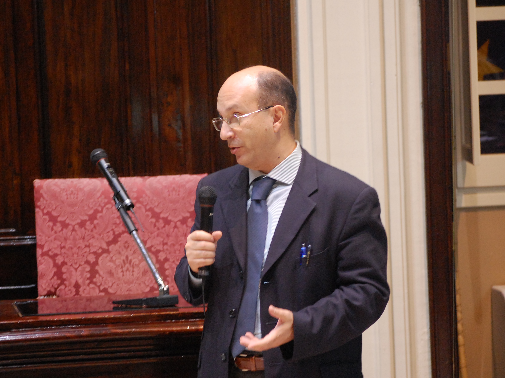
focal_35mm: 154
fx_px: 2246
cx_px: 263
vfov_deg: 9.6
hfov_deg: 12.8
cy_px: 177
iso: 1600
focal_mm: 86
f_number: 4.5
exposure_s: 1/20
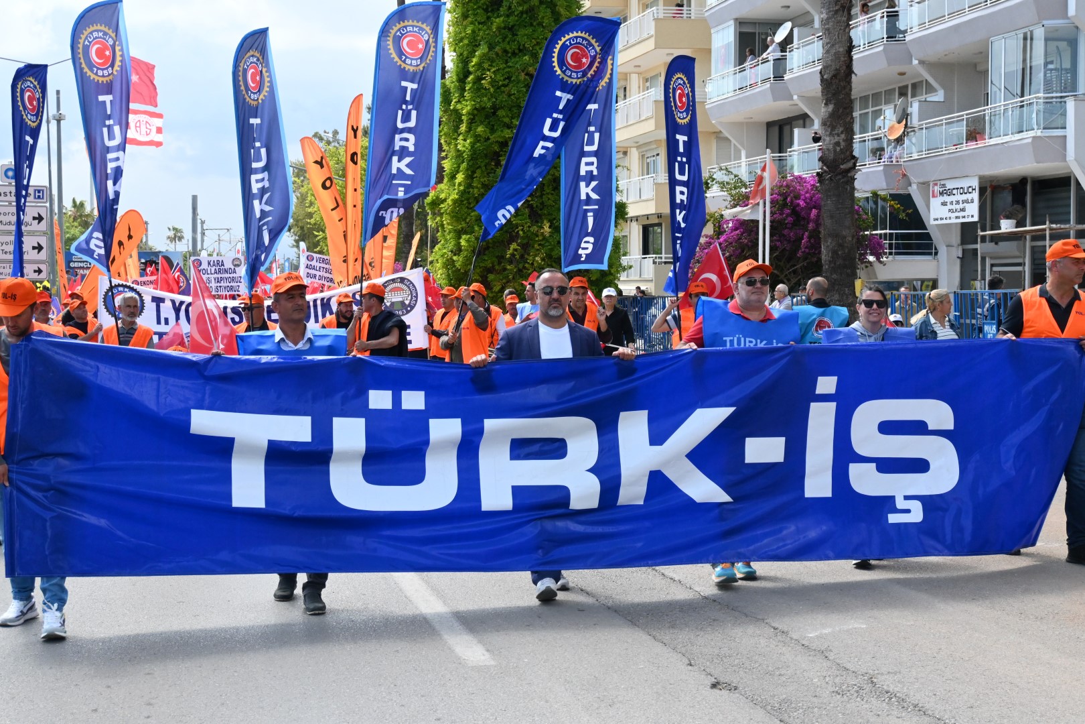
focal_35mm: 54
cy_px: 362
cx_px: 542
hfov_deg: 36.9
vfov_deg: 25.1
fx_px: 1627
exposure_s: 1/4000
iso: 1250
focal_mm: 36
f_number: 5.3
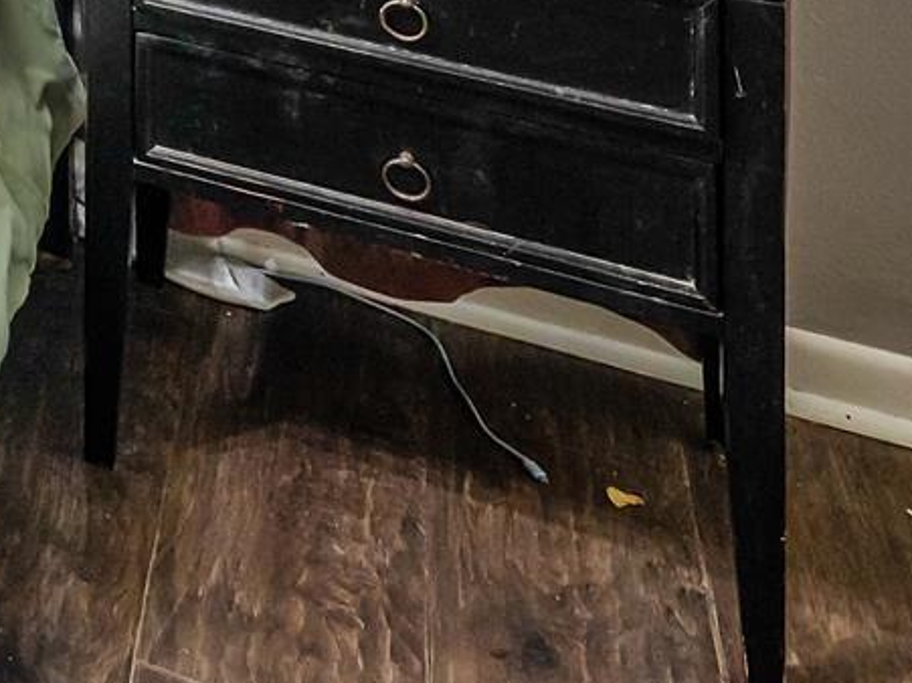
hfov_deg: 15.9
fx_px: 2107
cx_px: -1124
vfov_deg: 13.5
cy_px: -949
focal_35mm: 80
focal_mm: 15
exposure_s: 1/5
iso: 800
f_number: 8
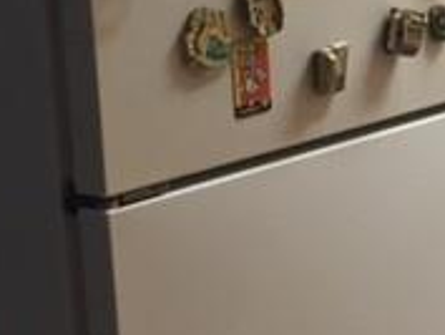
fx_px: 1351
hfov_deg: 17.8
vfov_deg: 14.1
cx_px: 528
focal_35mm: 105
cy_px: 149
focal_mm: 4.15
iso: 80
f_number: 2.2
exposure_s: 1/30
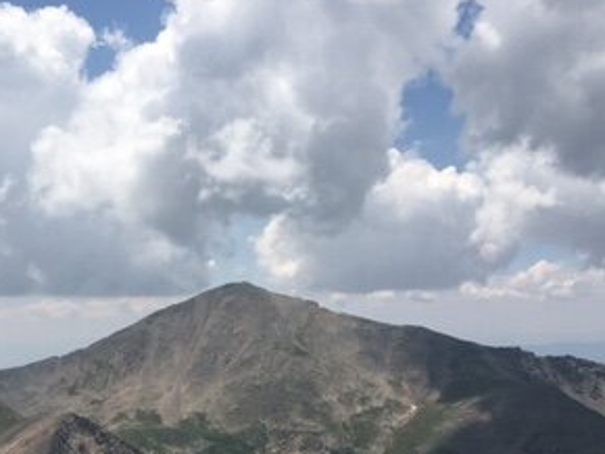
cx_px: 225
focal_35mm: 64
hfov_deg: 30.1
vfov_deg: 22.3
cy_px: 419
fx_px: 1119
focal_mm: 4.15
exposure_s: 1/3077
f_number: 2.2
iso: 25
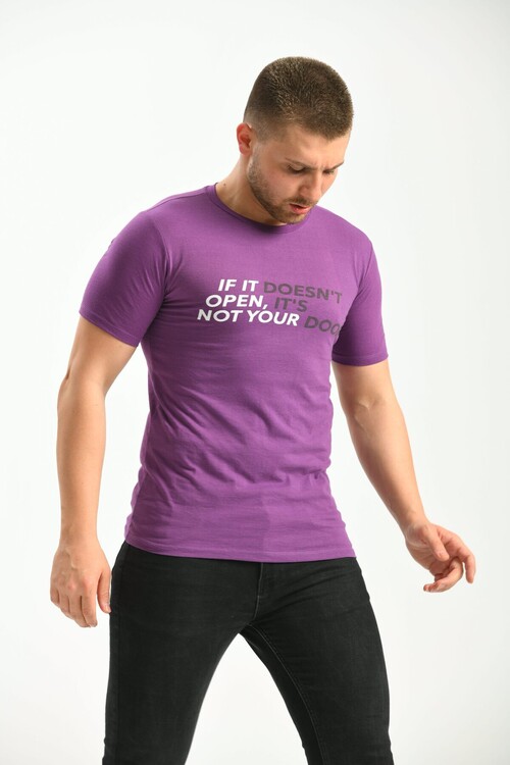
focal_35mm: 130
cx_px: 255
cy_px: 382
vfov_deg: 15.8
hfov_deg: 10.5
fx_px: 2762
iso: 100
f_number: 5.6
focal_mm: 130
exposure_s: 1/160
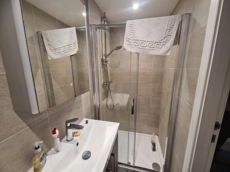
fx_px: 86
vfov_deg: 89.9
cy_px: 86
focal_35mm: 13
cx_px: 115
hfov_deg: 106.2
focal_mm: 2.2
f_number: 2.2
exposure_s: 1/50
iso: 125
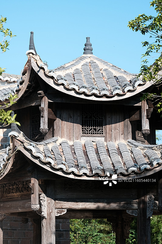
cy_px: 122
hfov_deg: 10.2
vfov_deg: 15.2
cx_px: 81
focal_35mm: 135
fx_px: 912
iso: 250
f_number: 5.4
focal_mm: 90
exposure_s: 1/500
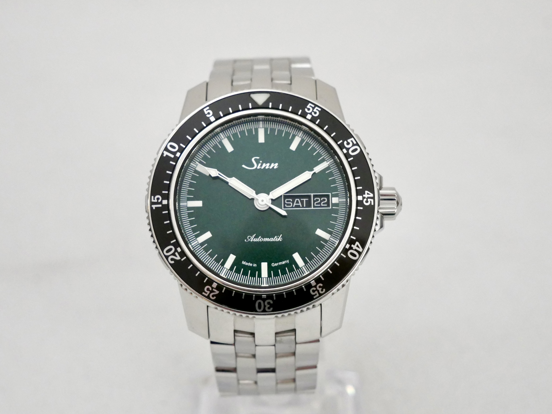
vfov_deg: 22.9
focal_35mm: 64
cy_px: 216
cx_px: 271
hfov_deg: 30.3
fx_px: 1021
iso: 2000
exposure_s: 1/60
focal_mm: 30
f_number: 4.9
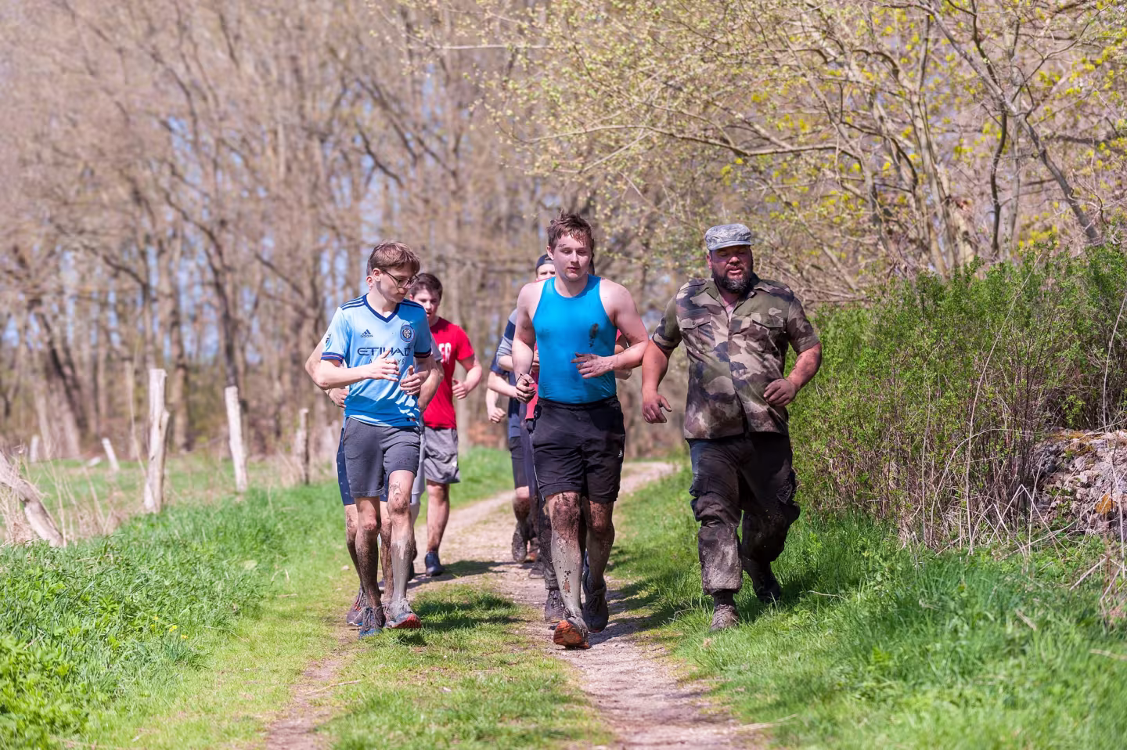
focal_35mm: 102
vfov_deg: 13.4
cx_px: 564
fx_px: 3191
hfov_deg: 20.0
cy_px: 375
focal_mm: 102
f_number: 3.2
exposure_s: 1/1600
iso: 200
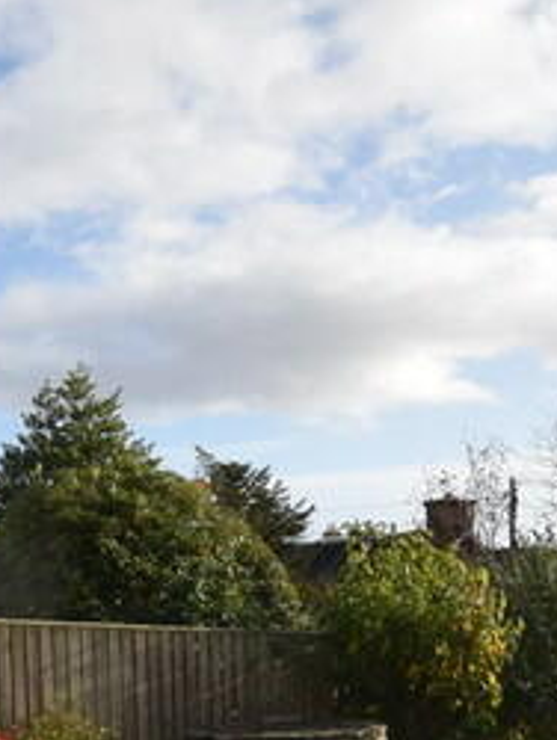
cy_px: 719
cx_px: 243
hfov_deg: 24.8
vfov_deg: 30.6
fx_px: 1264
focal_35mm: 59
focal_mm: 10
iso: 200
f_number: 9
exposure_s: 1/320
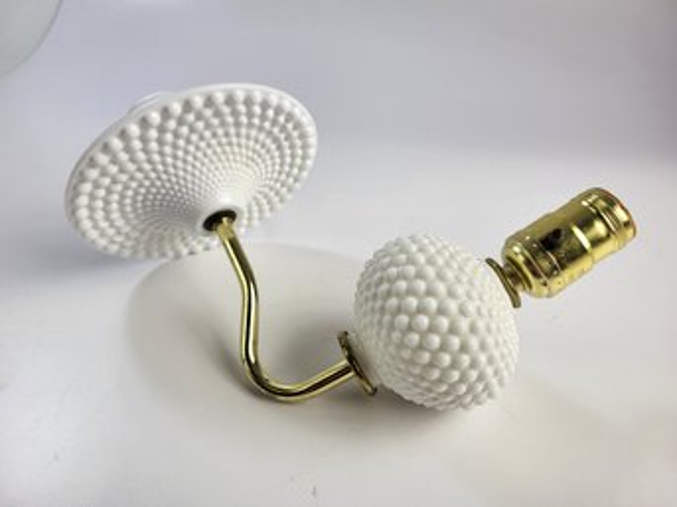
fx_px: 508
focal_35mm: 26
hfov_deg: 67.3
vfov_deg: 53.0
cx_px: 338
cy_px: 254
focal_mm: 5.4
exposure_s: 1/395
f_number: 1.8
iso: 40
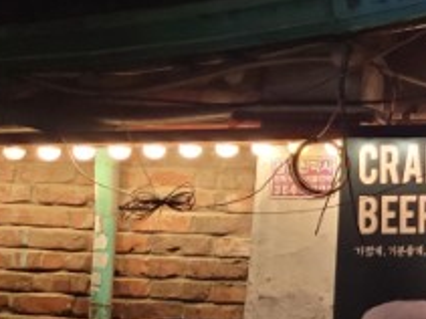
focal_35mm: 105
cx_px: 766
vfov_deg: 14.1
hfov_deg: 15.9
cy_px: 174
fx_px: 1291
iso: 400
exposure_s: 1/40
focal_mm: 5.4
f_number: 1.8
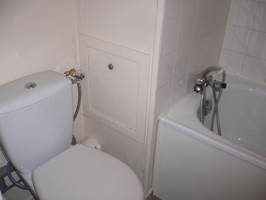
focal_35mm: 35
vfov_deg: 40.7
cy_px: 100
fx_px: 269
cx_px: 133
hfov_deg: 52.6
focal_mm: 5.8
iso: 100
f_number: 2.8
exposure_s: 1/60
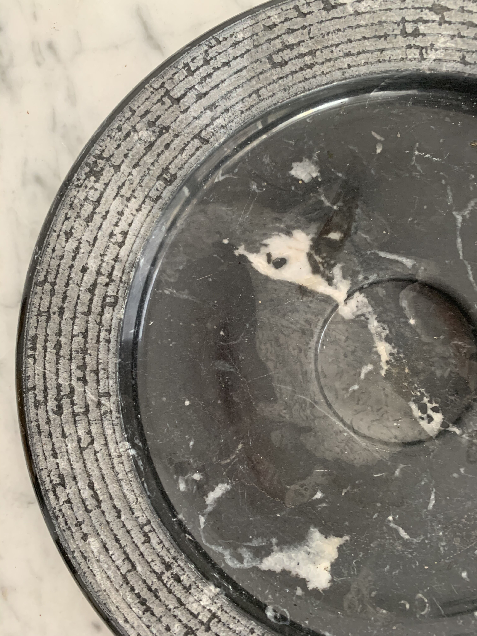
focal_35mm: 26
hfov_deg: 53.1
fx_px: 478
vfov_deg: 67.3
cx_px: 238
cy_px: 318
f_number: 1.8
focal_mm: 4.25
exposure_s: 1/60
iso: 250
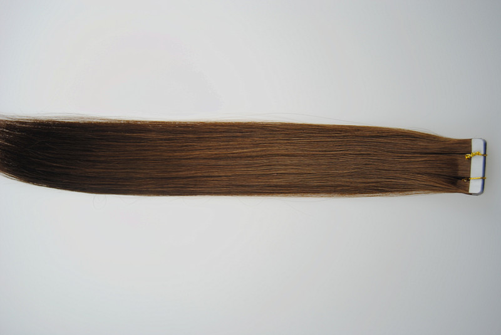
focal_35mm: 42
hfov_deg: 46.4
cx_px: 250
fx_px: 585
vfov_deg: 32.0
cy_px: 168
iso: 100
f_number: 5.6
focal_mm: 28
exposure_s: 1/40
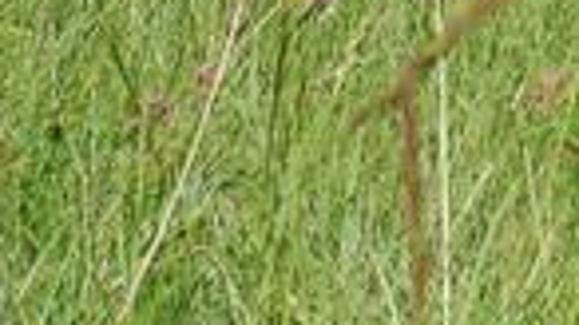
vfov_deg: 5.3
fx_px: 3269
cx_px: 353
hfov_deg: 10.1
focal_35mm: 213
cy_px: -773
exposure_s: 1/250
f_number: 10
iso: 200
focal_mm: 22
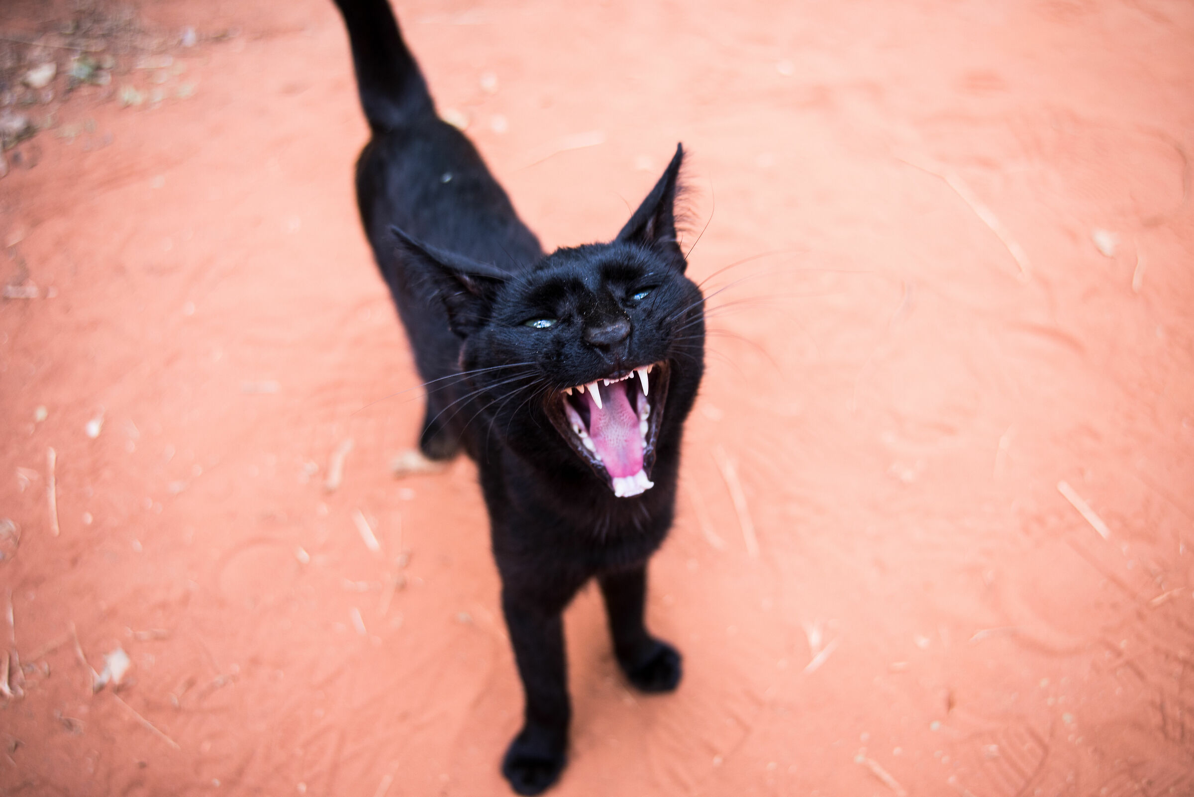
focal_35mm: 35
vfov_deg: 37.9
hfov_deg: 54.4
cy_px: 398
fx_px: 1161
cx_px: 597
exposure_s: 1/100
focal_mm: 35
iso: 500
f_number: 4.5
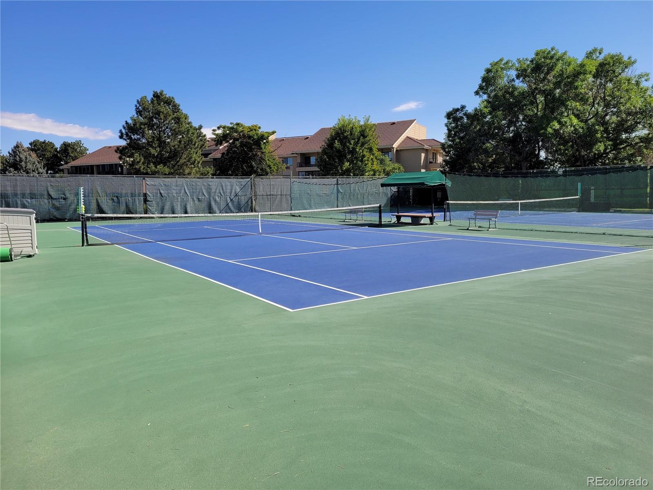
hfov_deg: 67.3
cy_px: 245
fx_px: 490
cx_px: 326
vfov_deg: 53.1
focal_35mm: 26
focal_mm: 5.4
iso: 40
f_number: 1.8
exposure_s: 1/2301
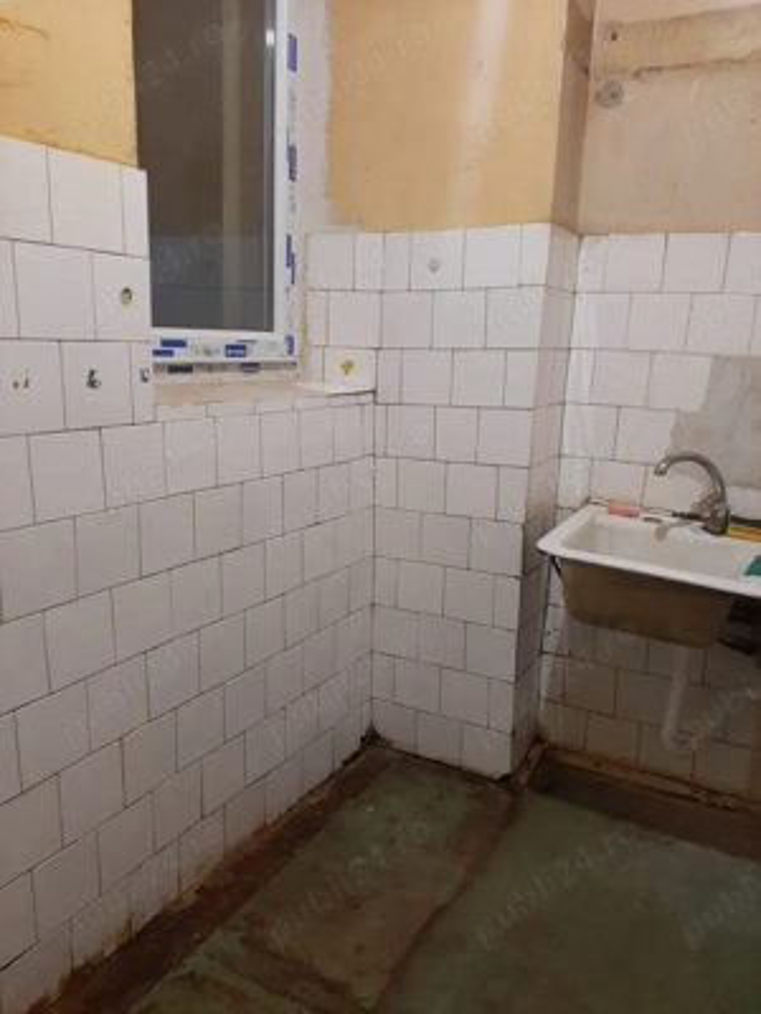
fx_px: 762
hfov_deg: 53.1
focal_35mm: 26
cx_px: 380
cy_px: 507
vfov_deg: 67.3
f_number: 1.7
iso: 160
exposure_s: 1/50
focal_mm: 3.93
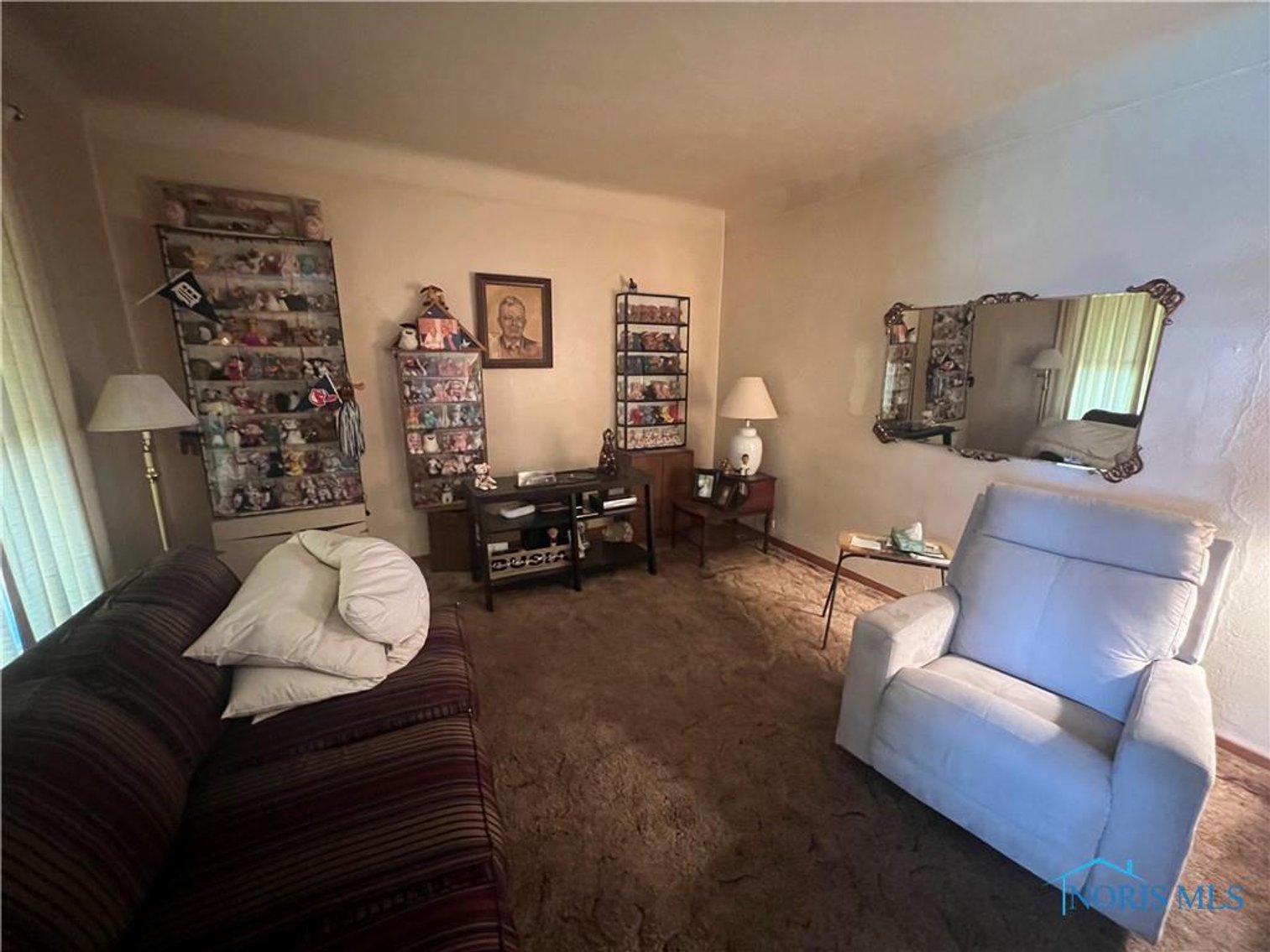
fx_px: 477
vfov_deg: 89.9
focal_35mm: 13
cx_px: 635
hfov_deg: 106.2
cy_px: 476
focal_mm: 1.57
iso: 1250
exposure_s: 1/30
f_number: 1.8
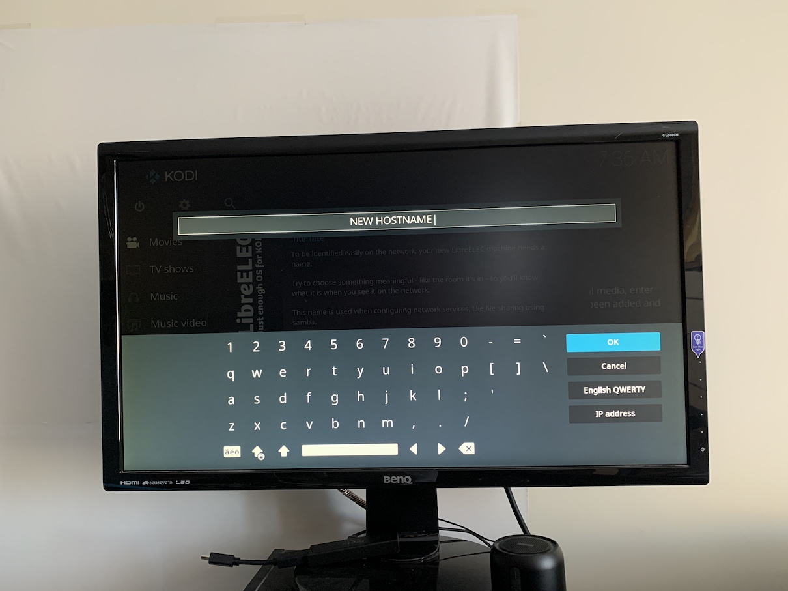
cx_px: 394
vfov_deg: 53.0
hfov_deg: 67.3
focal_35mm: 26
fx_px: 592
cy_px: 296
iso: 400
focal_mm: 4.25
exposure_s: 1/48
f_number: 1.8
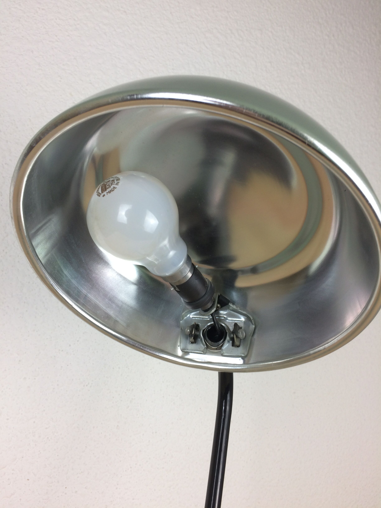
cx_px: 190
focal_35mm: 29
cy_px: 254
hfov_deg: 48.2
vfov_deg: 61.7
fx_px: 426
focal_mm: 4.15
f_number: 2.2
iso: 40
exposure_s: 1/50
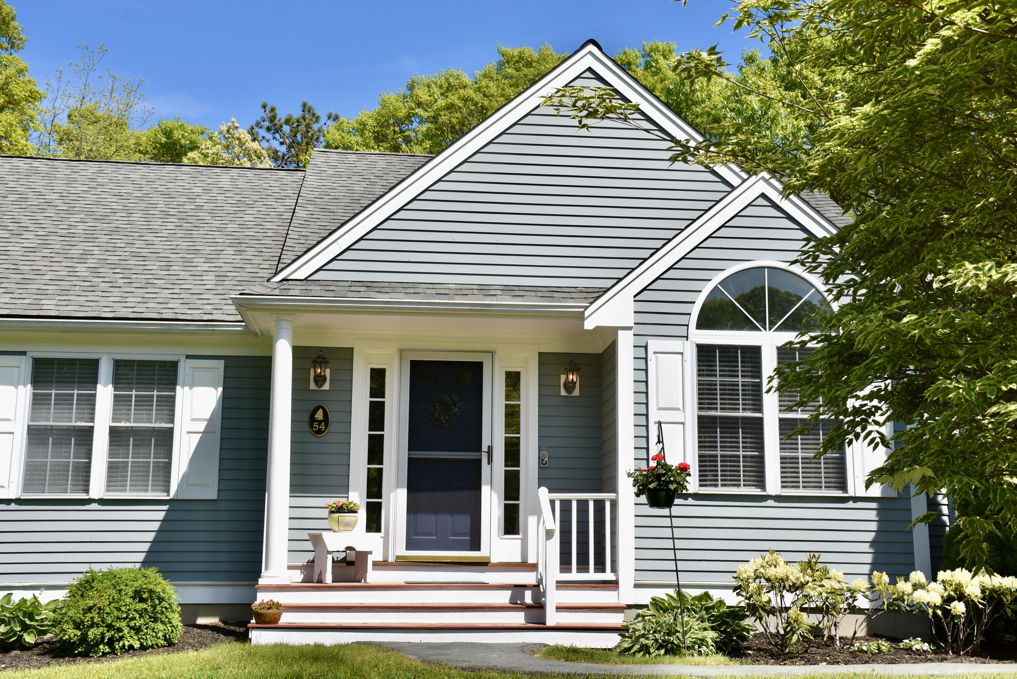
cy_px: 340
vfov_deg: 29.9
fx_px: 1271
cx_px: 508
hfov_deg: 43.6
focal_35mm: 45
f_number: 8
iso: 160
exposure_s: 1/500
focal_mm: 30
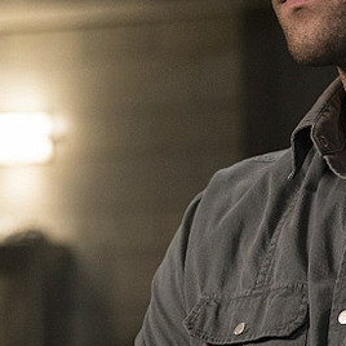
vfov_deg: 6.3
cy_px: 26
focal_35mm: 279
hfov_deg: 6.3
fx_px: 3155
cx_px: 298
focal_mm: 113
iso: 8000
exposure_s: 1/200
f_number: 5
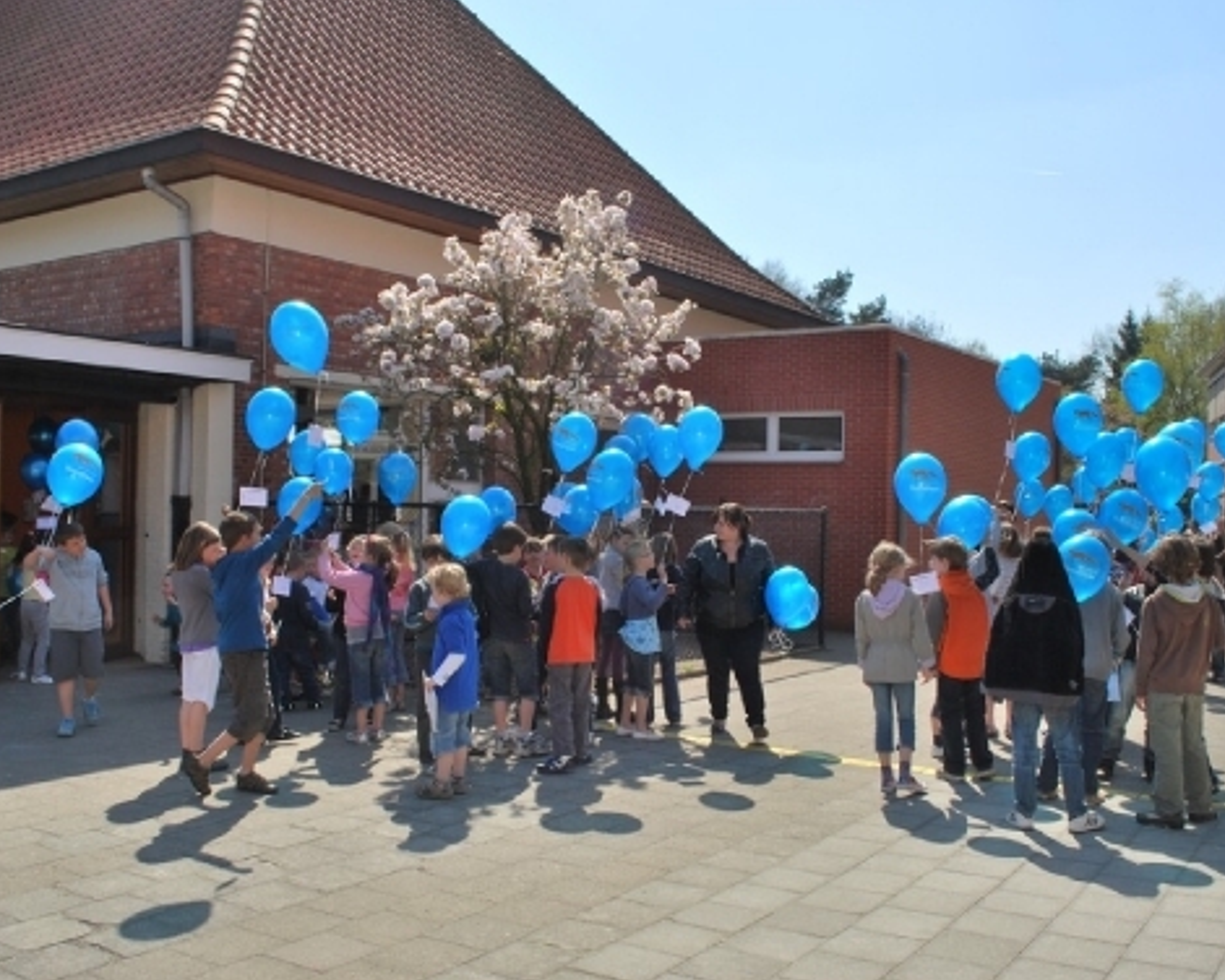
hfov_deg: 50.3
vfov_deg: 41.2
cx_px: 620
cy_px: 491
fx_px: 1305
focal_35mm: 36
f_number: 10
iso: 100
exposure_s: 1/200
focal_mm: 20
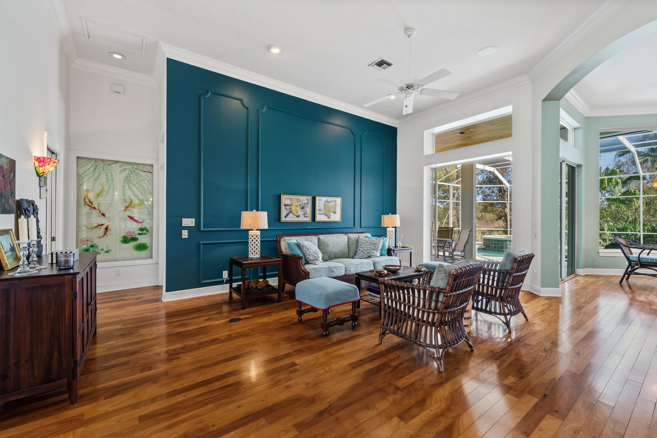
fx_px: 255
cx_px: 328
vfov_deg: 81.2
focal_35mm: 14
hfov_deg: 104.3
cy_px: 219
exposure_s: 1/100
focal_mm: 14
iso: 250
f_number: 9
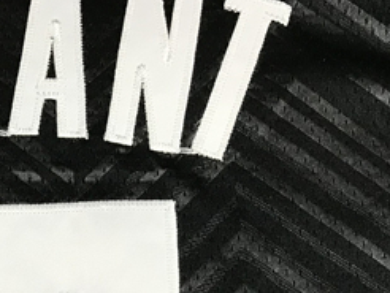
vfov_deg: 15.1
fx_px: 1026
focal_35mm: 91
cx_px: 5
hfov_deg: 20.8
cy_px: 437
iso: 25
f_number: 1.8
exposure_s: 1/33
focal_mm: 3.99
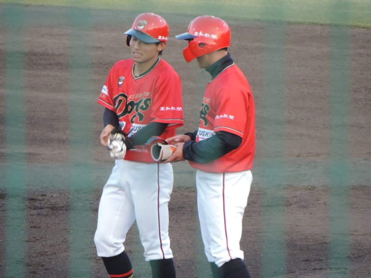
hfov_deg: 2.5
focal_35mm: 800
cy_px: 139
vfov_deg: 1.9
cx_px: 186
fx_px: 8574
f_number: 5.2
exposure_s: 1/100
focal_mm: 142.6
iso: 500
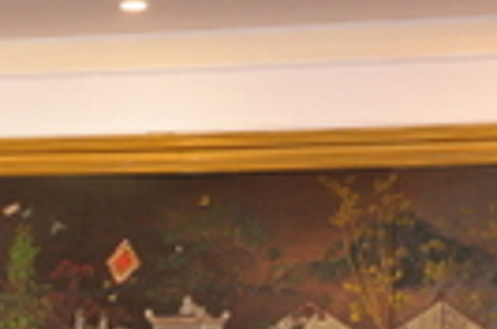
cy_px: 505
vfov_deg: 9.0
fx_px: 2025
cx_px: -172
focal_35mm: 147
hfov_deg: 13.4
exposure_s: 1/60
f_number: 5
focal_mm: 26
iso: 800
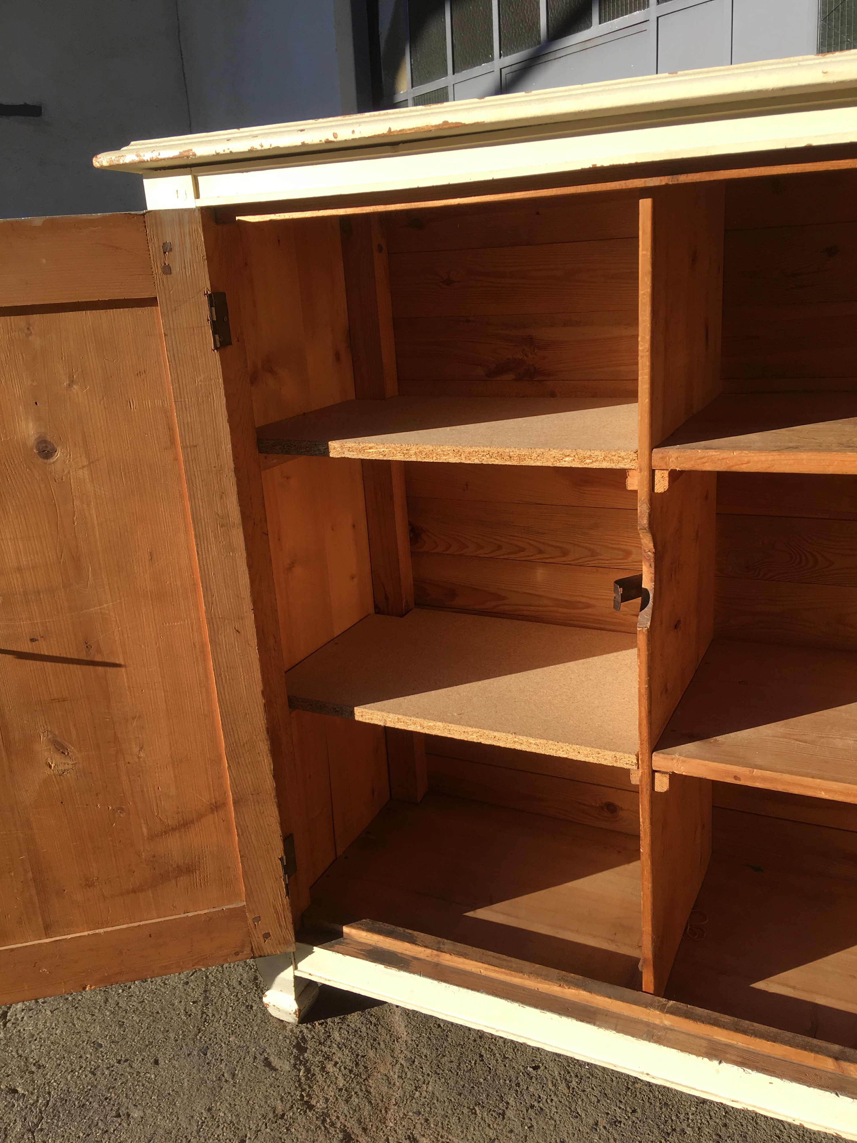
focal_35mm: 29
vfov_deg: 61.7
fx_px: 957
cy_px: 572
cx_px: 428
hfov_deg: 48.2
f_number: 2.2
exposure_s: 1/761
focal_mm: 4.15
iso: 25
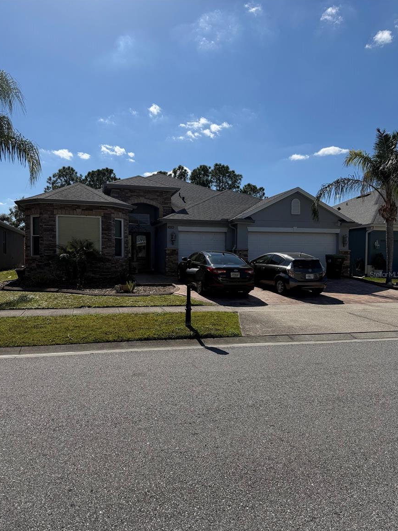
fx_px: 383
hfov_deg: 54.9
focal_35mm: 25
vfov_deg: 69.4
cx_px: 195
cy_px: 274
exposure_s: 1/9091
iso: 80
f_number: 1.78
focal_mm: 6.76
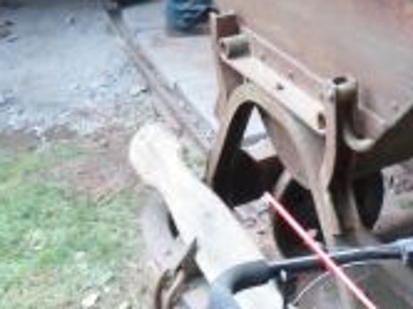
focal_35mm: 83
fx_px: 989
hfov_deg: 22.6
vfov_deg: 16.9
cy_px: -74
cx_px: 423
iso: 320
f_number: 2.5
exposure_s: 1/180
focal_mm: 4.5
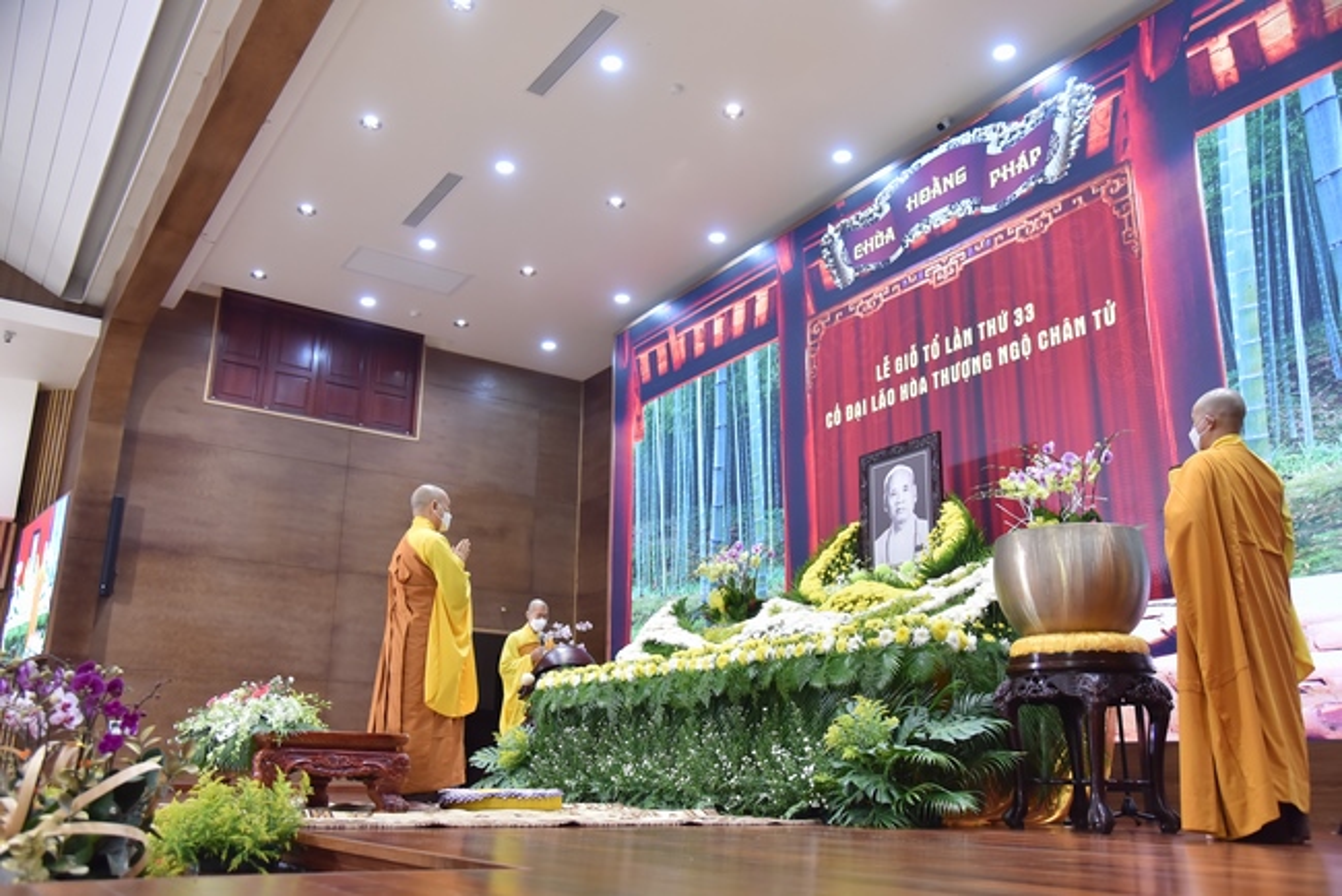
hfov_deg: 61.9
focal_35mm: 30
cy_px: 448
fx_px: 1119
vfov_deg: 43.6
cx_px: 671
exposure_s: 1/125
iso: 1600
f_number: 4
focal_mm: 30
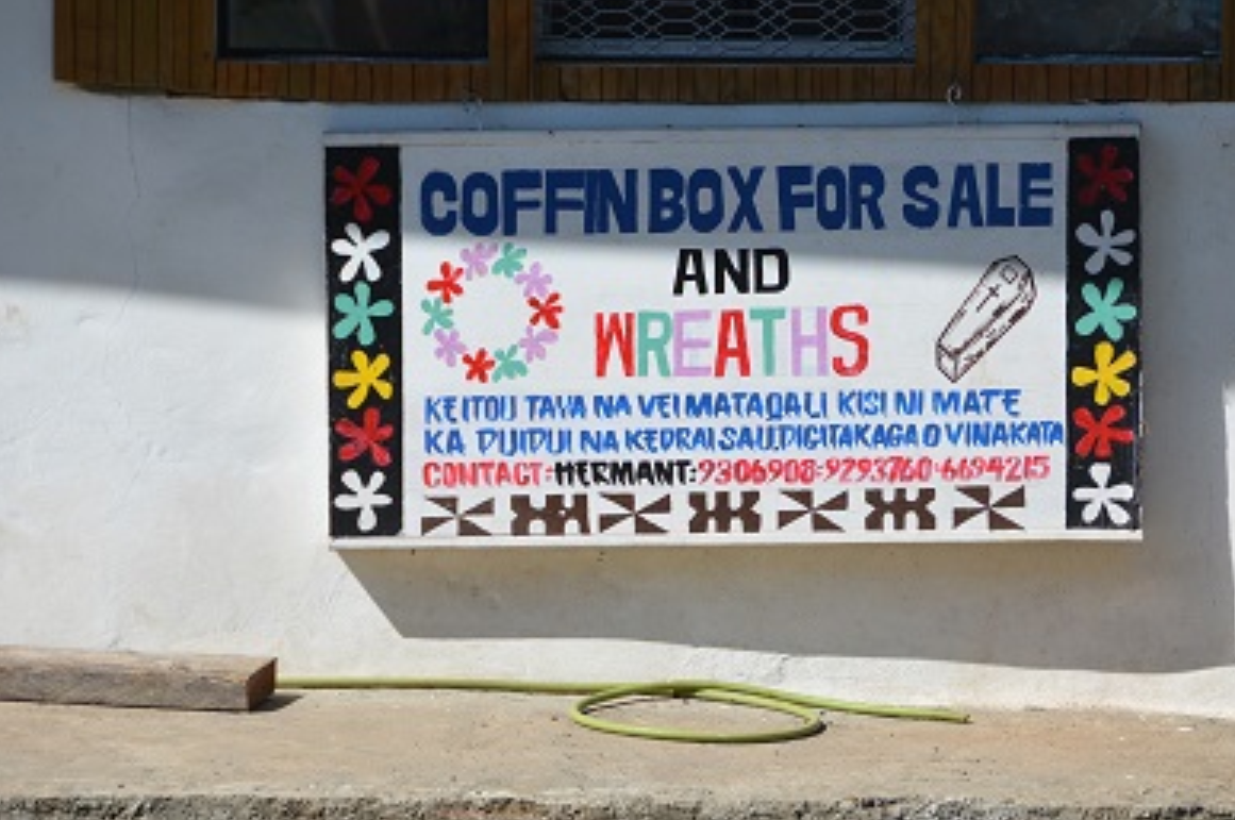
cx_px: 724
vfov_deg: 4.7
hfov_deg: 7.1
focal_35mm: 291
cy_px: 397
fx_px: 9970
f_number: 7.1
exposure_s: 1/800
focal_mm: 150
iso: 200
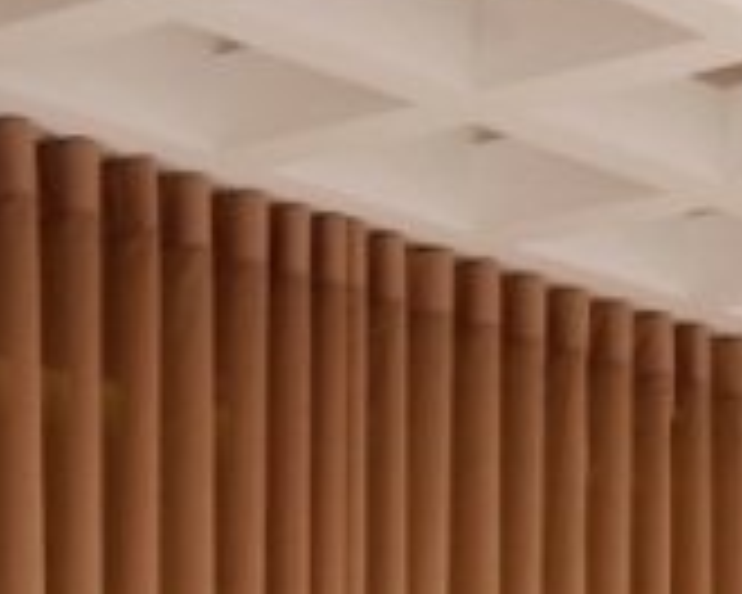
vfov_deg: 11.1
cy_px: 992
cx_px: 1030
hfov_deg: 13.9
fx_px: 2899
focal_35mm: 132
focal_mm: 19
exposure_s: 1/4
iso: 250
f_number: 10
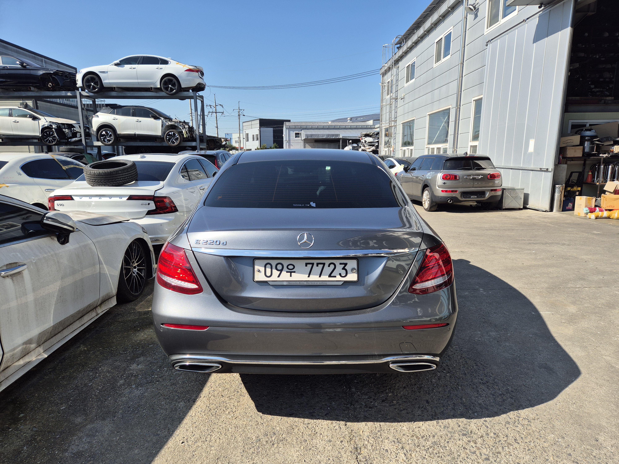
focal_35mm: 23
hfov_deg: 73.9
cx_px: 310
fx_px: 411
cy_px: 232
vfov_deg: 58.9
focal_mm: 5.4
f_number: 1.8
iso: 25
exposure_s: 1/1544
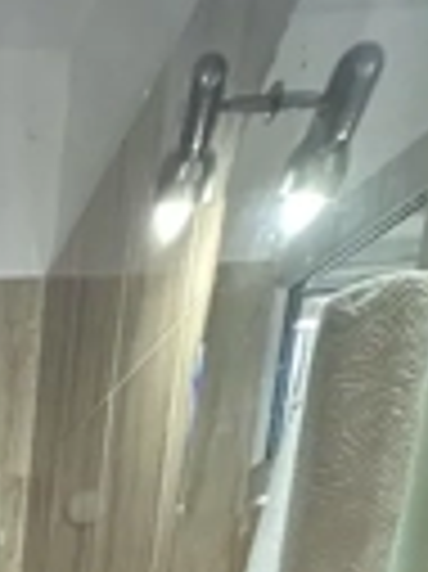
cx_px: -225
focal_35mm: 44
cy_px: 856
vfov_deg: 28.3
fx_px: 727
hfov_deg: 24.7
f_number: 2.2
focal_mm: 2.22
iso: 400
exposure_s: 1/73
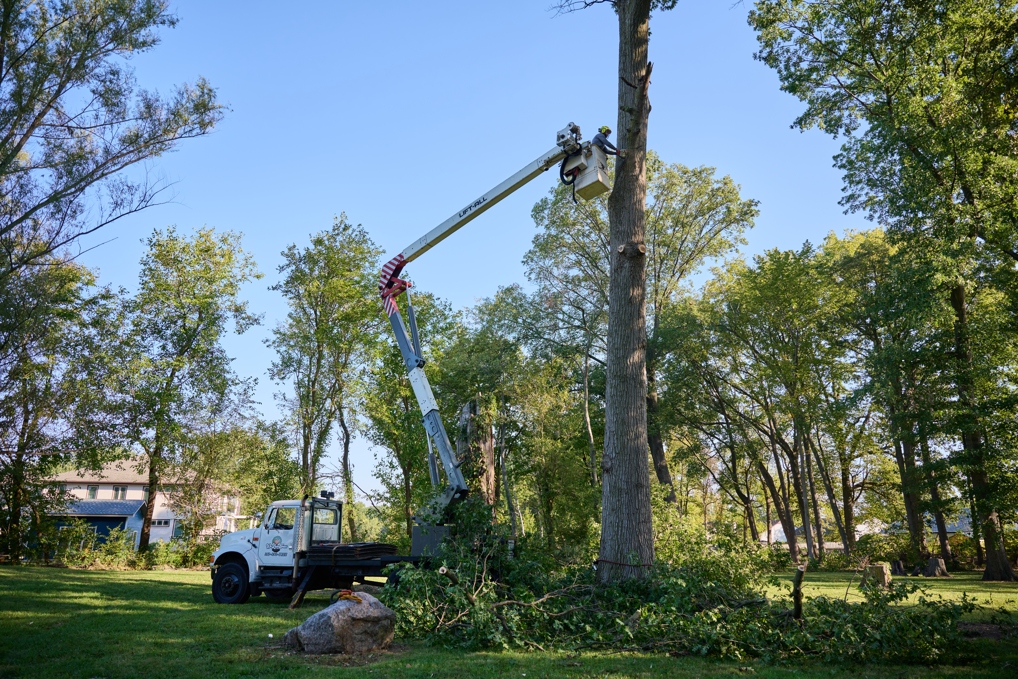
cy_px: 340
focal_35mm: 24
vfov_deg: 53.1
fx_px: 679
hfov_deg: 73.7
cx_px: 509
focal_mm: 24
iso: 64
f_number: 2.8
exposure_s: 1/500
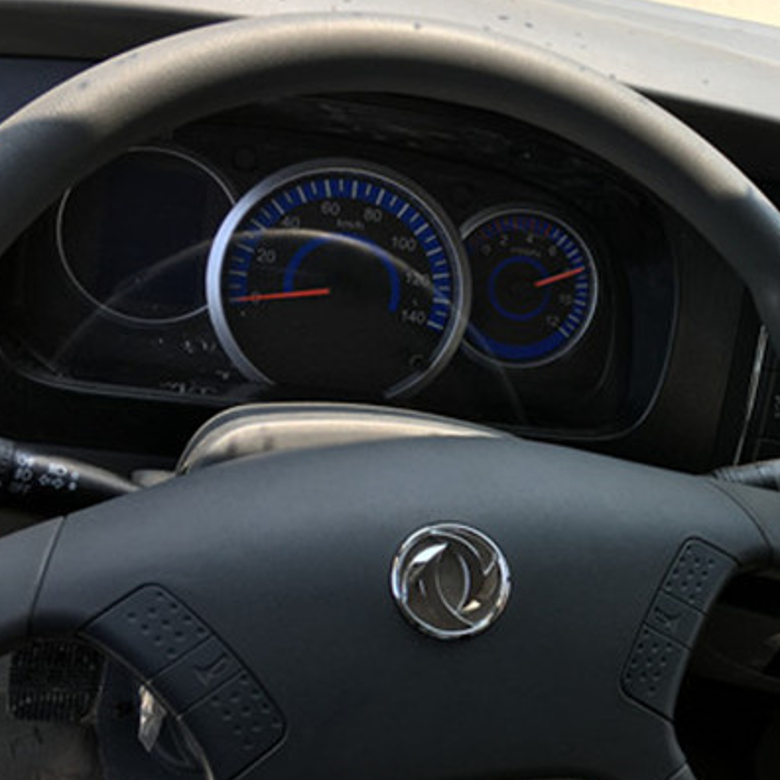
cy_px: 437
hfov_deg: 29.5
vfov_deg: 30.5
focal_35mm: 56
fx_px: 1428
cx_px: 682
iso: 25
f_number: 2.2
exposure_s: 1/478
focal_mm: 4.15
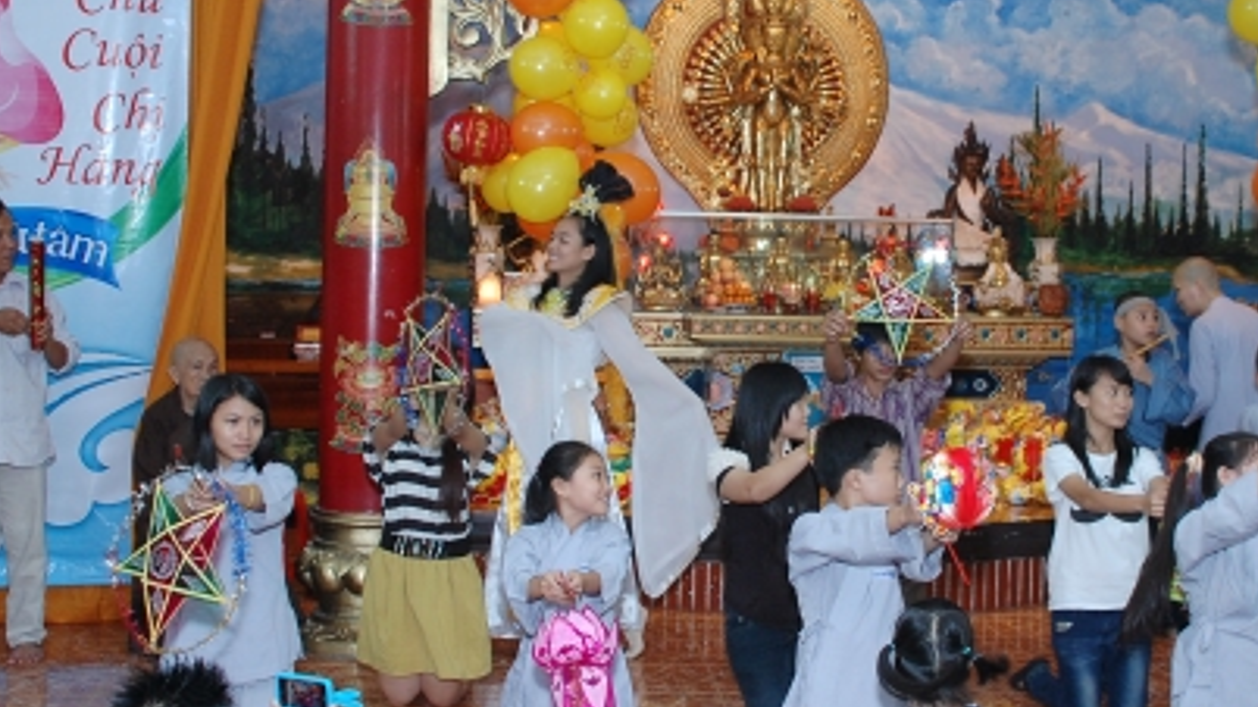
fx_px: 1668
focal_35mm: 50
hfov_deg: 41.2
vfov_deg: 23.9
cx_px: 751
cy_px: 318
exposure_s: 1/60
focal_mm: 20
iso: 800
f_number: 3.8
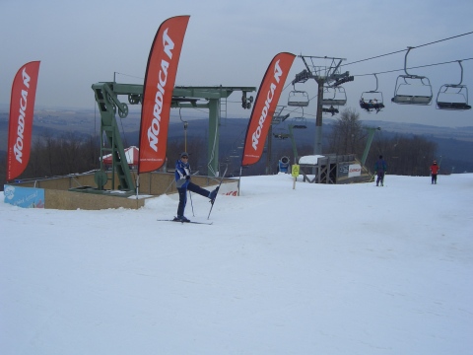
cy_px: 178
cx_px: 236
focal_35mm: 39
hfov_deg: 47.9
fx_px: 533
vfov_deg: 36.8
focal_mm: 8
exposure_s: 1/500
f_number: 4.8
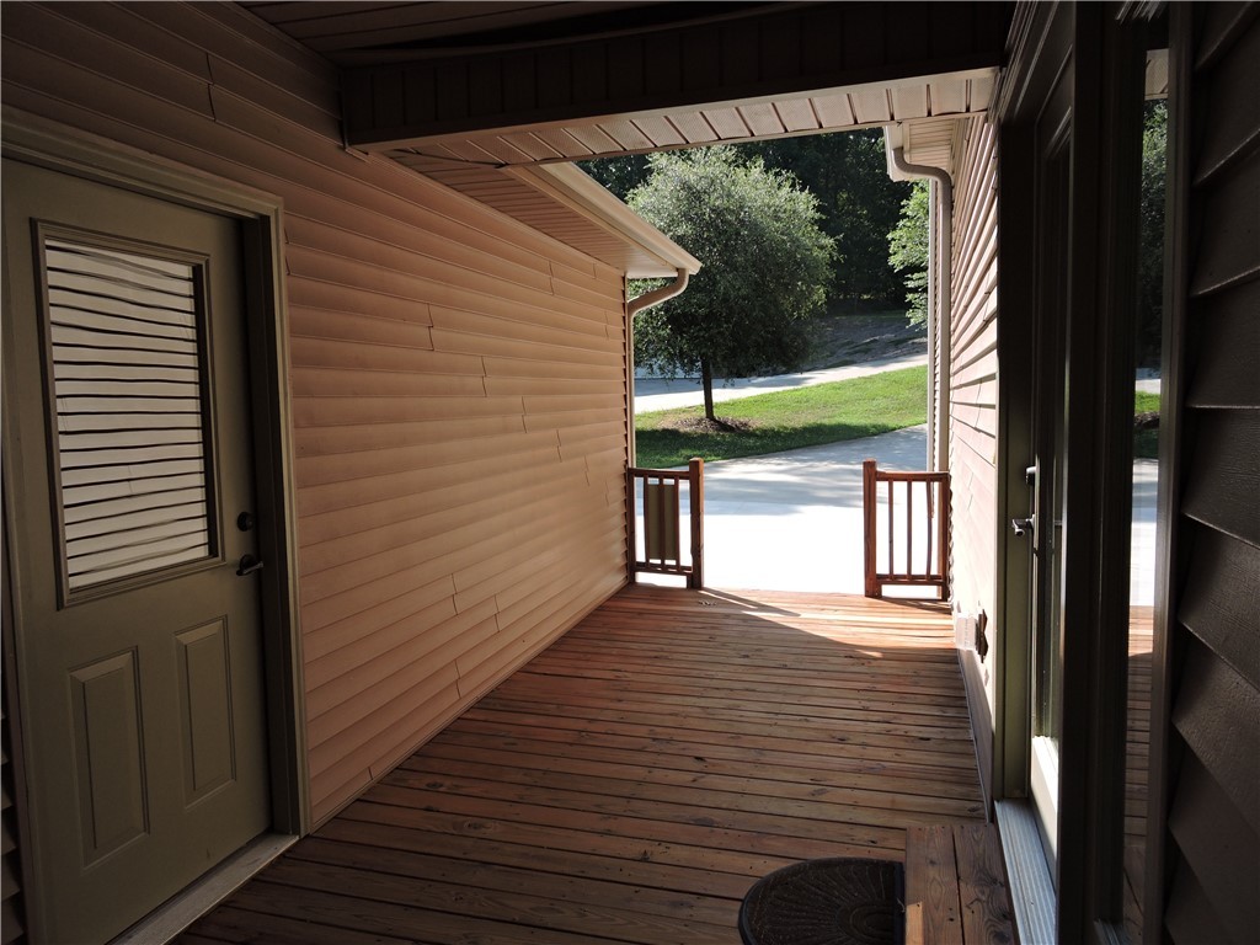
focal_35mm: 24
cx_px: 630
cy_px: 472
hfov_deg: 71.6
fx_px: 874
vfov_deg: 56.8
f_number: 3.3
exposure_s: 1/400
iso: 100
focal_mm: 4.3
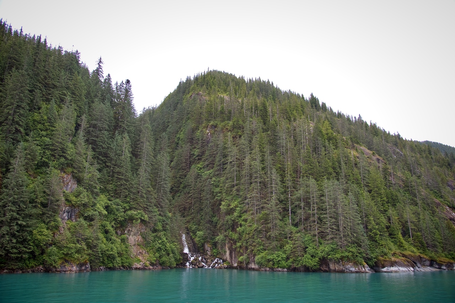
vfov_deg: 53.2
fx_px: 303
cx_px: 228
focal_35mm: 24
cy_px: 152
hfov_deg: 73.7
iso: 100
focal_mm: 24
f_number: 5
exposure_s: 1/100
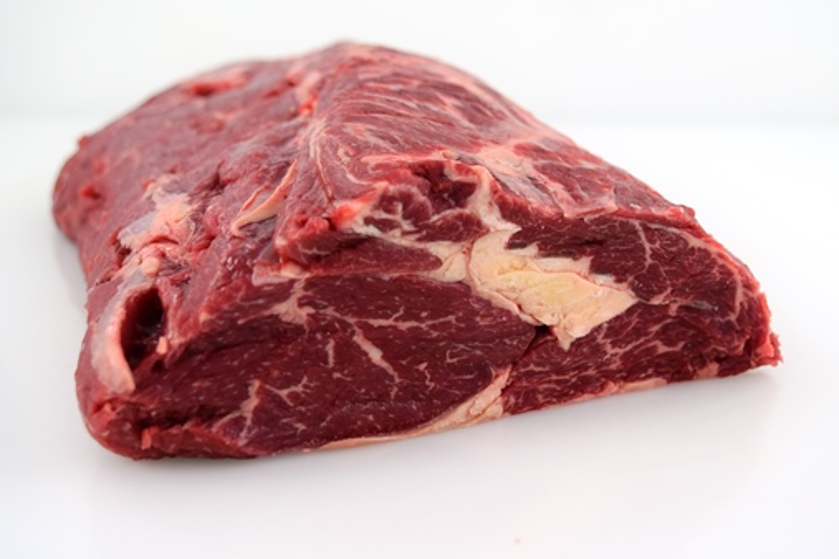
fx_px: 1119
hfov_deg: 41.1
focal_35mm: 48
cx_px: 420
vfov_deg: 28.1
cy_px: 280
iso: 360
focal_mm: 32
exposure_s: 1/125
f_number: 5.6
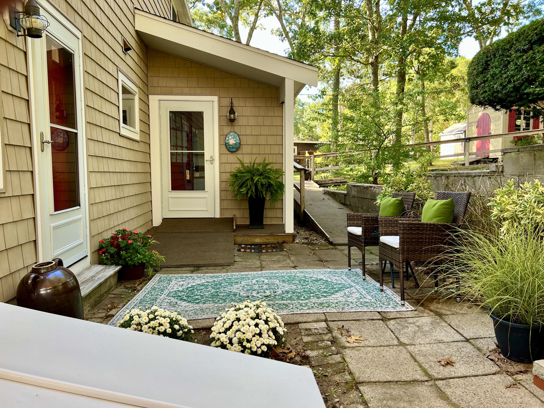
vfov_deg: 53.1
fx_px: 409
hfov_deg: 67.3
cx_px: 272
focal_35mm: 26
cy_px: 204
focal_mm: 5.7
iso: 40
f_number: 1.5
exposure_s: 1/172
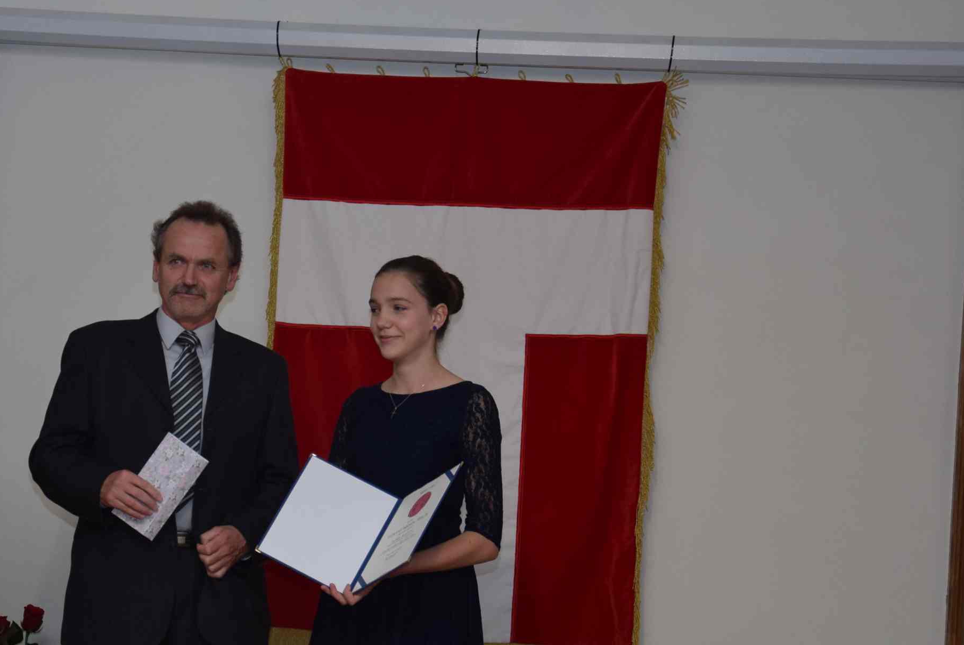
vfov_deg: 11.0
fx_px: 3323
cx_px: 258
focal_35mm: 124
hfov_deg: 16.4
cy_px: 505
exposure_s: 1/100
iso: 400
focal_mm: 50
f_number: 5
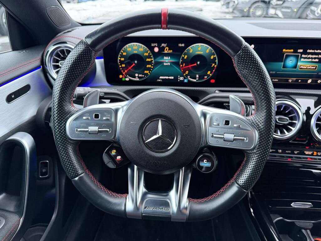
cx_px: 160
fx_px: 223
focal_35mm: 24
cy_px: 120
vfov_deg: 56.8
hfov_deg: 71.6
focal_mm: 6.76
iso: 500
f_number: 1.78
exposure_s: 1/60
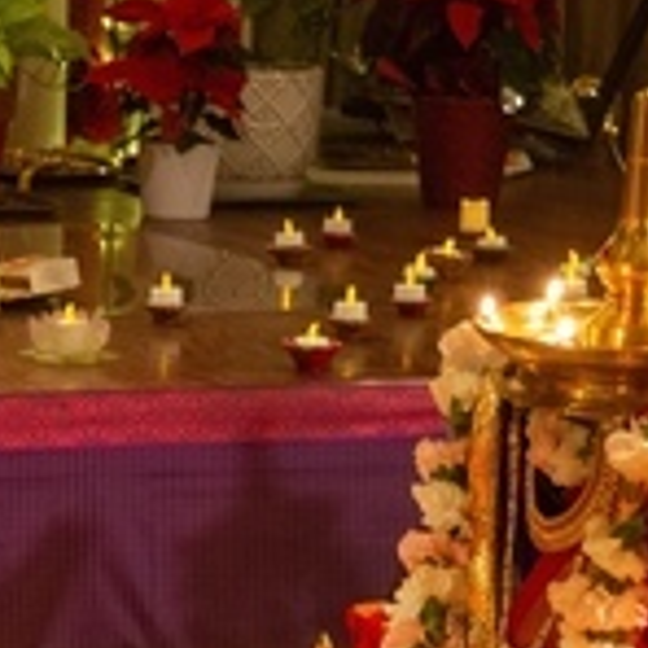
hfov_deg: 8.3
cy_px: 749
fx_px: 4384
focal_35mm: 207
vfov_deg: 8.4
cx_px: -206
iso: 1600
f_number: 4.9
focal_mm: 31
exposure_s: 1/13
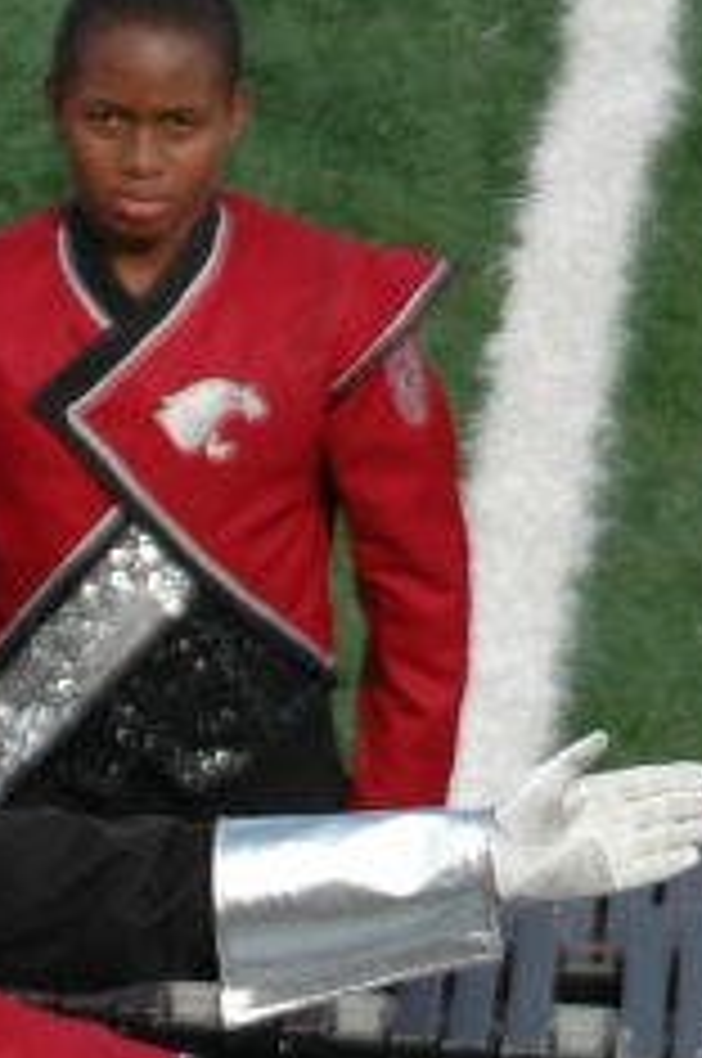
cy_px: 1234
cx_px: -133
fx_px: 42681
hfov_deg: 0.9
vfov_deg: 1.4
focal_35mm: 1455
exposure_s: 1/400
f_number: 5.6
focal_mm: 380
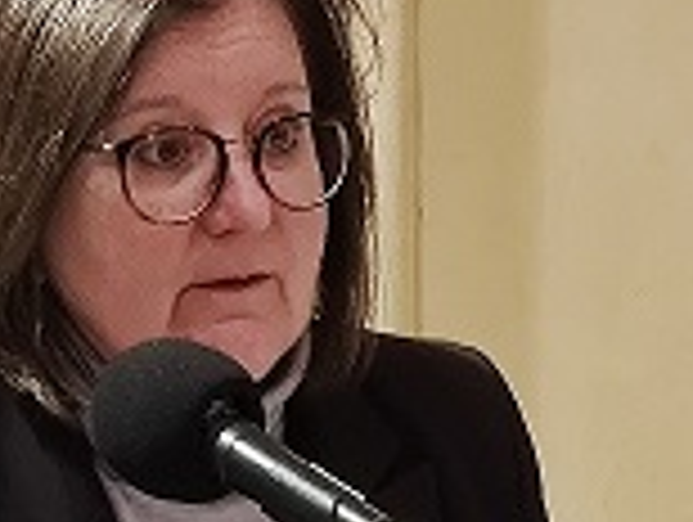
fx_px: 5374
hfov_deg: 7.4
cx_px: 225
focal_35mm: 268
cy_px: 148
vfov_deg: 5.6
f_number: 2
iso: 301
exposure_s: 1/50
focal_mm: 8.16
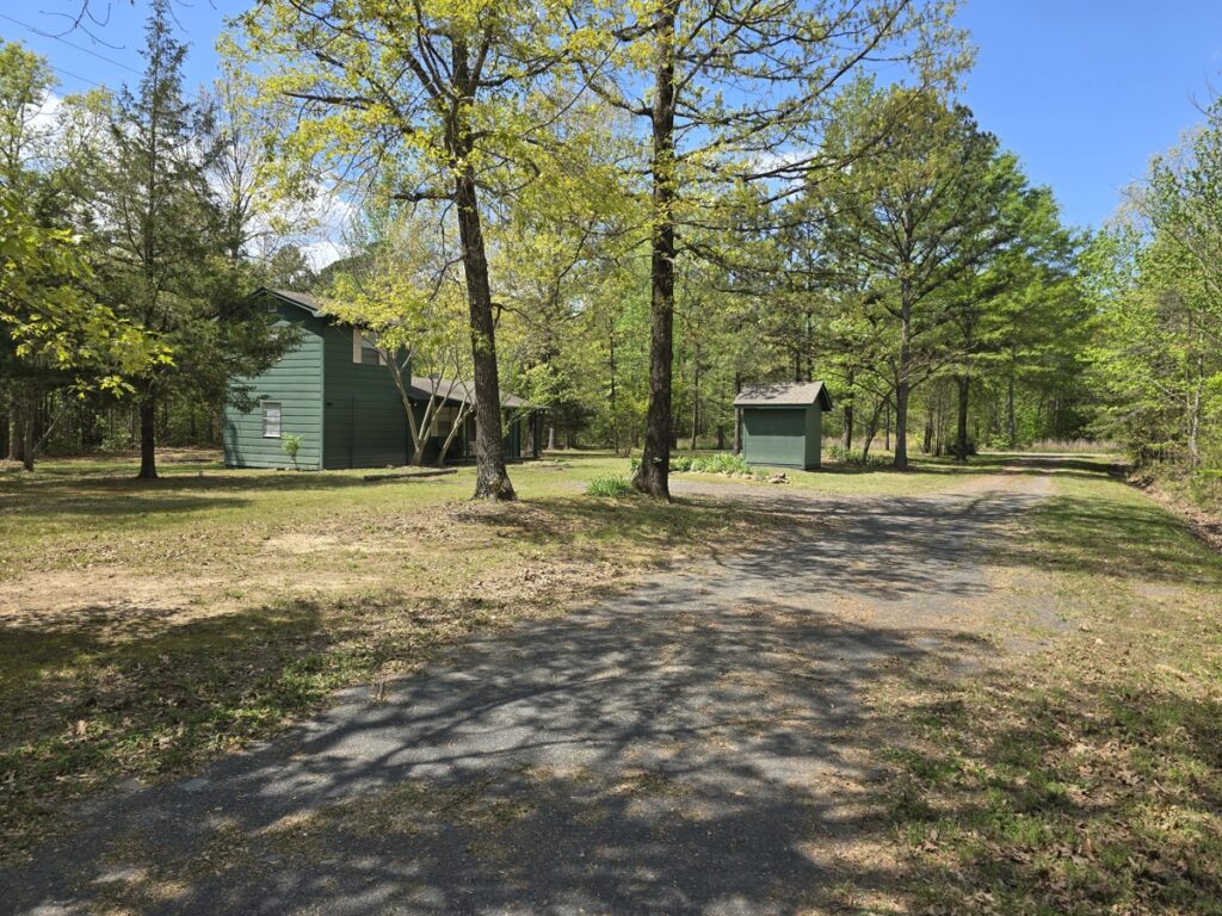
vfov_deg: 58.9
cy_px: 458
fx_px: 812
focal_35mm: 23
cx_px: 611
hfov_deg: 73.9
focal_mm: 6.3
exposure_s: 1/474
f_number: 1.7
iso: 12
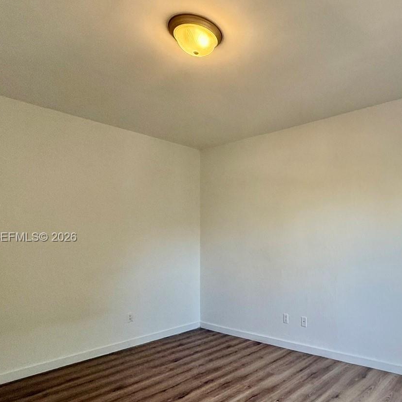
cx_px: 315
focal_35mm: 24
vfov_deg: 64.5
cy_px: 238
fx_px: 315
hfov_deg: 60.4
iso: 160
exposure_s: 1/120
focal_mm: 2.22
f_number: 2.2
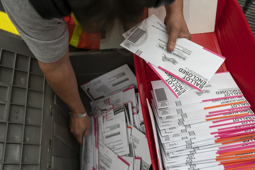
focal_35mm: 35
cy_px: 85
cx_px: 128
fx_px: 248
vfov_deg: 37.9
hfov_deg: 54.4
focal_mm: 35
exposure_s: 1/100
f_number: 4.5
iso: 1000
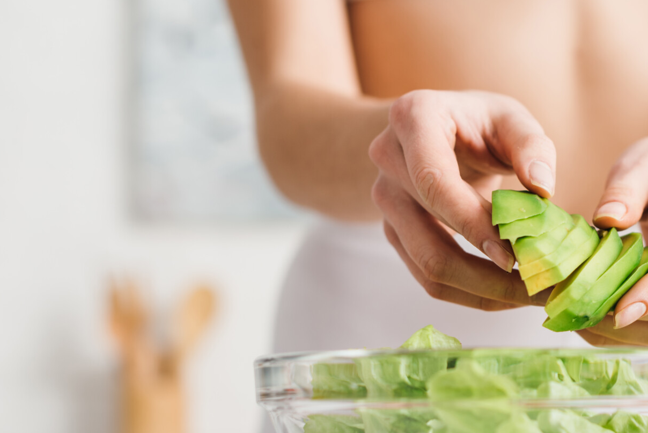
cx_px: 656
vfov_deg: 12.9
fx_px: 1908
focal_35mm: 106
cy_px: 283
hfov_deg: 18.7
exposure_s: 1/200
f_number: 3.2
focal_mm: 50
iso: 100
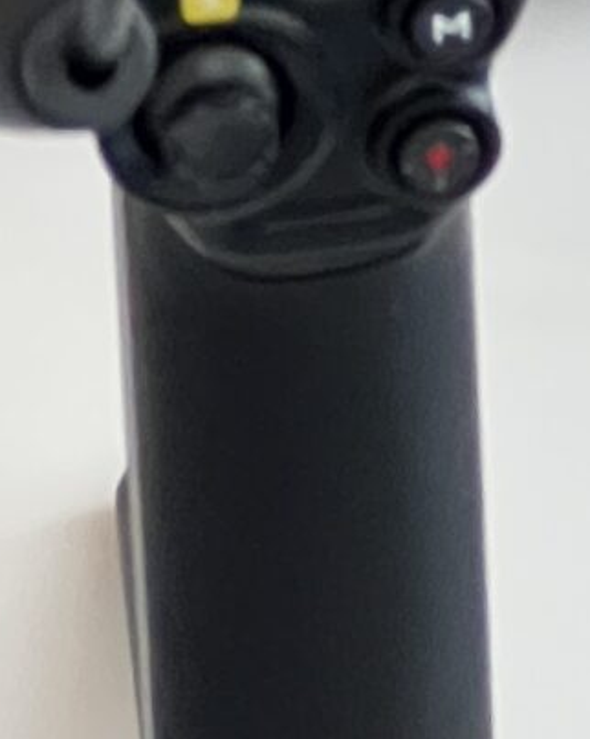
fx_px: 10441
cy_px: -1240
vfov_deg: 4.0
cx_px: 1085
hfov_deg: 3.2
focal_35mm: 478
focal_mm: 9
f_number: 2.8
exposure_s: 1/50
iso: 400
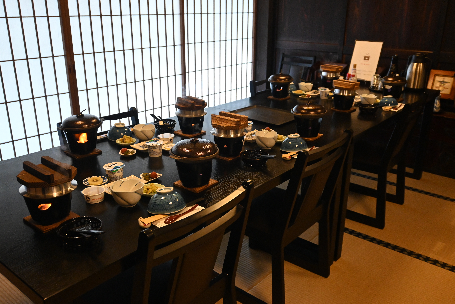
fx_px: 408
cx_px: 228
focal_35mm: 32
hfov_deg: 58.3
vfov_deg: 40.8
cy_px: 152
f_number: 4
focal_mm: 21.5
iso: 3200
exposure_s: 1/80
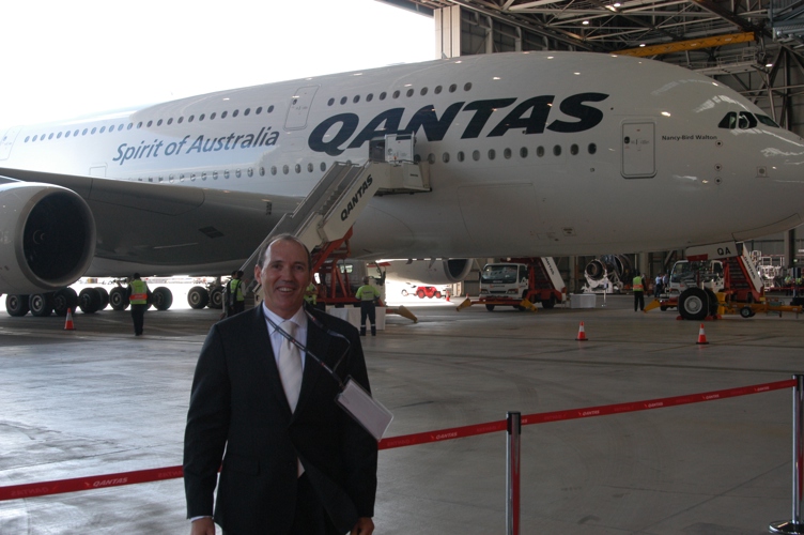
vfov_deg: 31.8
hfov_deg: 46.4
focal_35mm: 42
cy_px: 268
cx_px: 402
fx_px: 937
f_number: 10
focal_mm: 28
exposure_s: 1/125
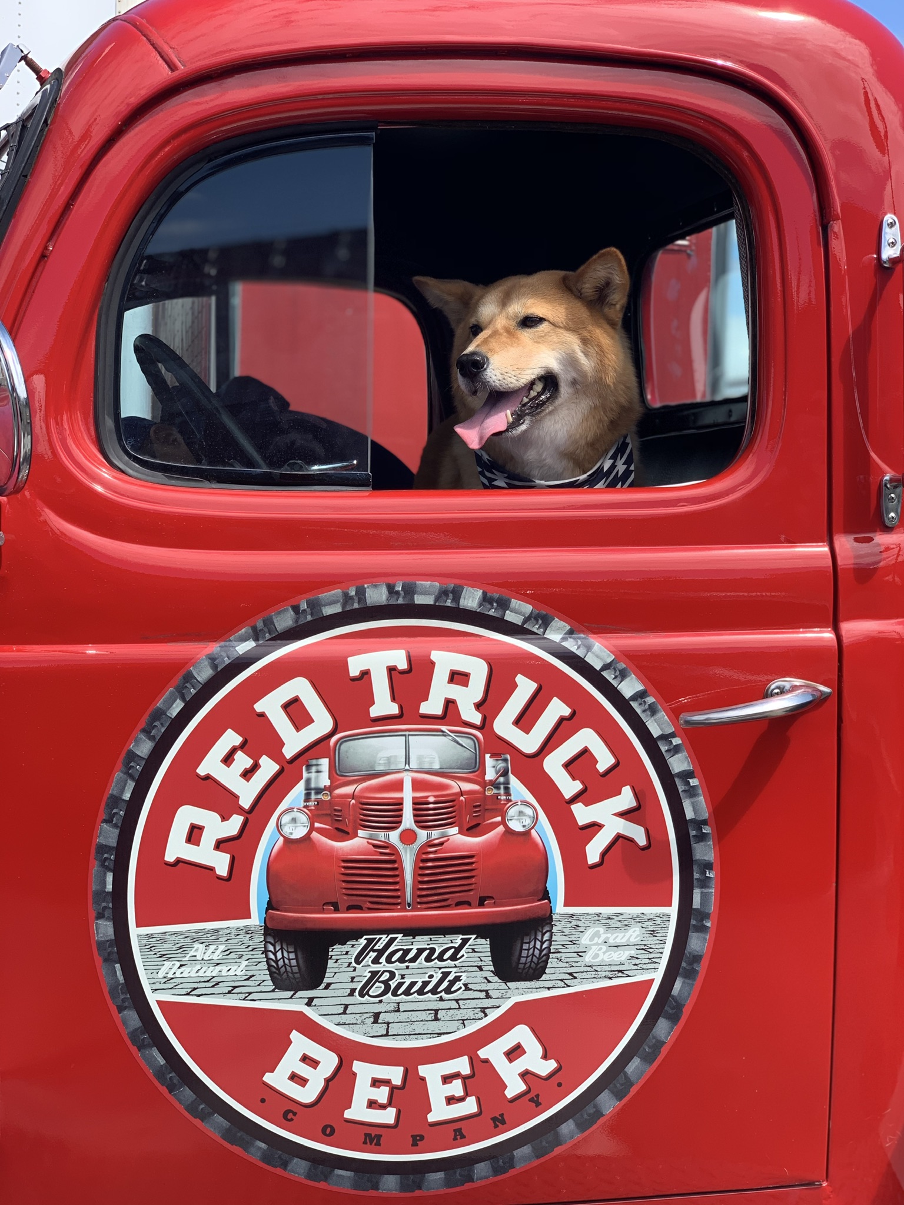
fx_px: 1811
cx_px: 452
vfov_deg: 36.8
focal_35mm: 52
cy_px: 602
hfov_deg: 28.0
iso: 16
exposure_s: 1/527
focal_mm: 6
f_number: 2.4
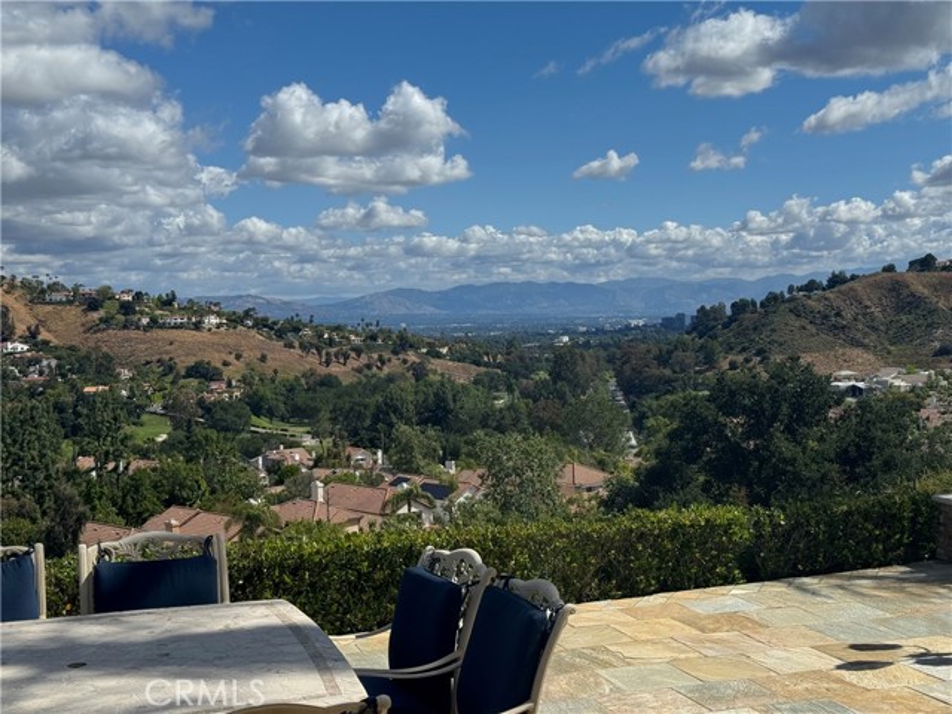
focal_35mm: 48
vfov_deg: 30.3
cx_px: 476
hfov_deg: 39.7
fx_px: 1320
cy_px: 357
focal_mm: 6.76
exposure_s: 1/9009
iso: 64
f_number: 1.78
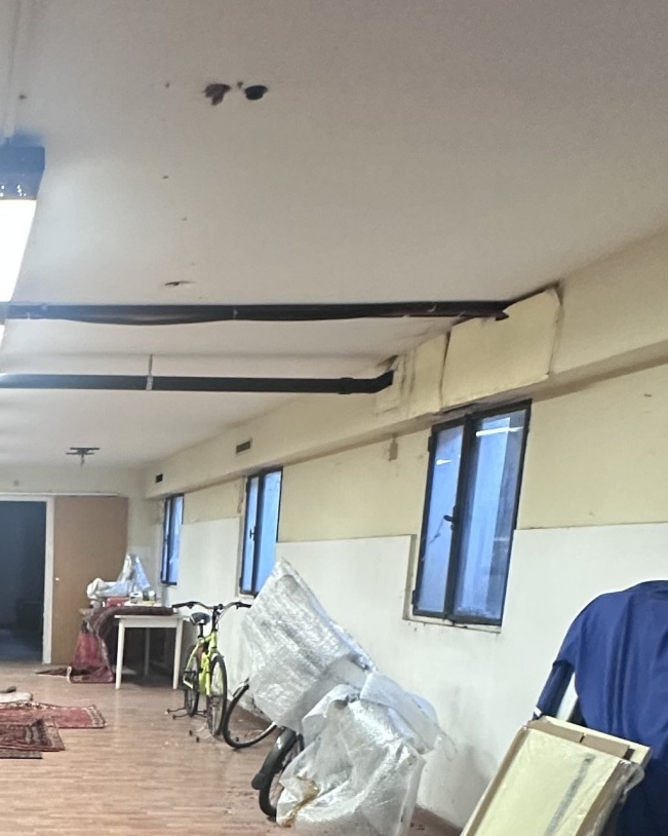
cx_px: -29
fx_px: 1063
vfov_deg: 38.2
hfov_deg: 31.7
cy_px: 834
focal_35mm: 43
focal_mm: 2.22
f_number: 2.2
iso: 400
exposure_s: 1/50
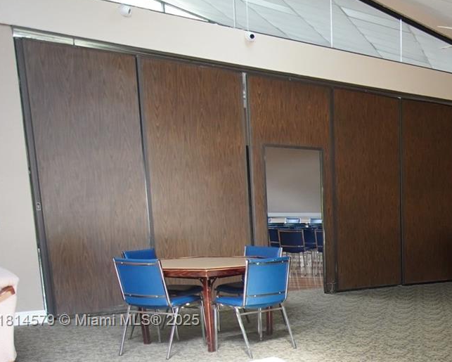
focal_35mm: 49
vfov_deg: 29.7
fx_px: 656
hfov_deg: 31.9
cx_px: 537
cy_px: 321
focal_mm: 21
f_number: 4
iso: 4000
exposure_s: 1/160
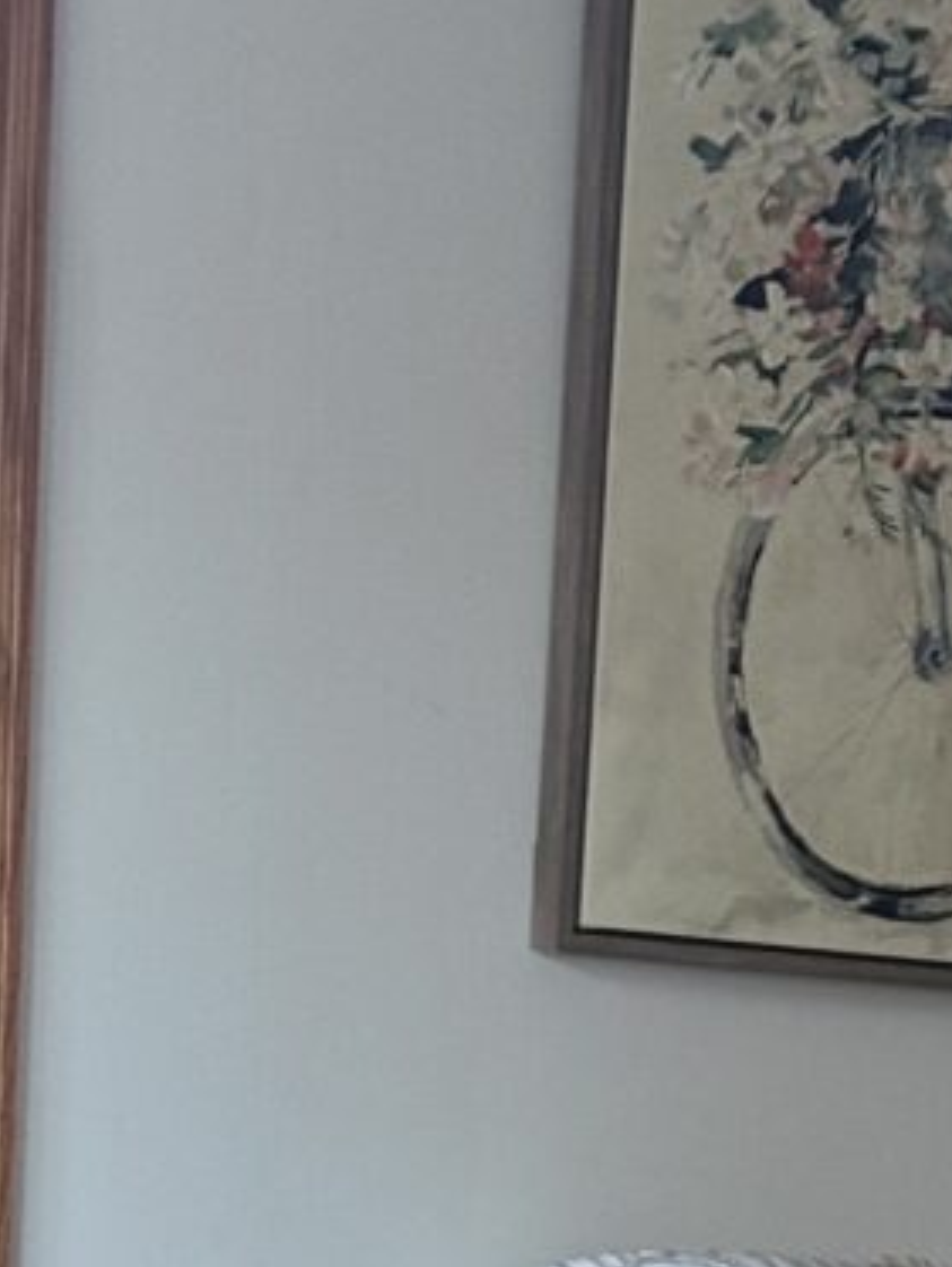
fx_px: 5641
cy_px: 2029
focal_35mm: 154
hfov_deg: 9.5
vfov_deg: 12.1
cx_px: 1284
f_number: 1.78
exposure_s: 1/24
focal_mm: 6.76
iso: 640
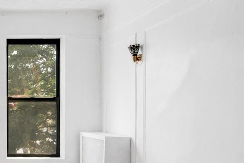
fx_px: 295
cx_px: -16
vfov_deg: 29.6
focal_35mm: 44
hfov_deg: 38.3
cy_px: 145
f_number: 8
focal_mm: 8.5
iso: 100
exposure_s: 1/8
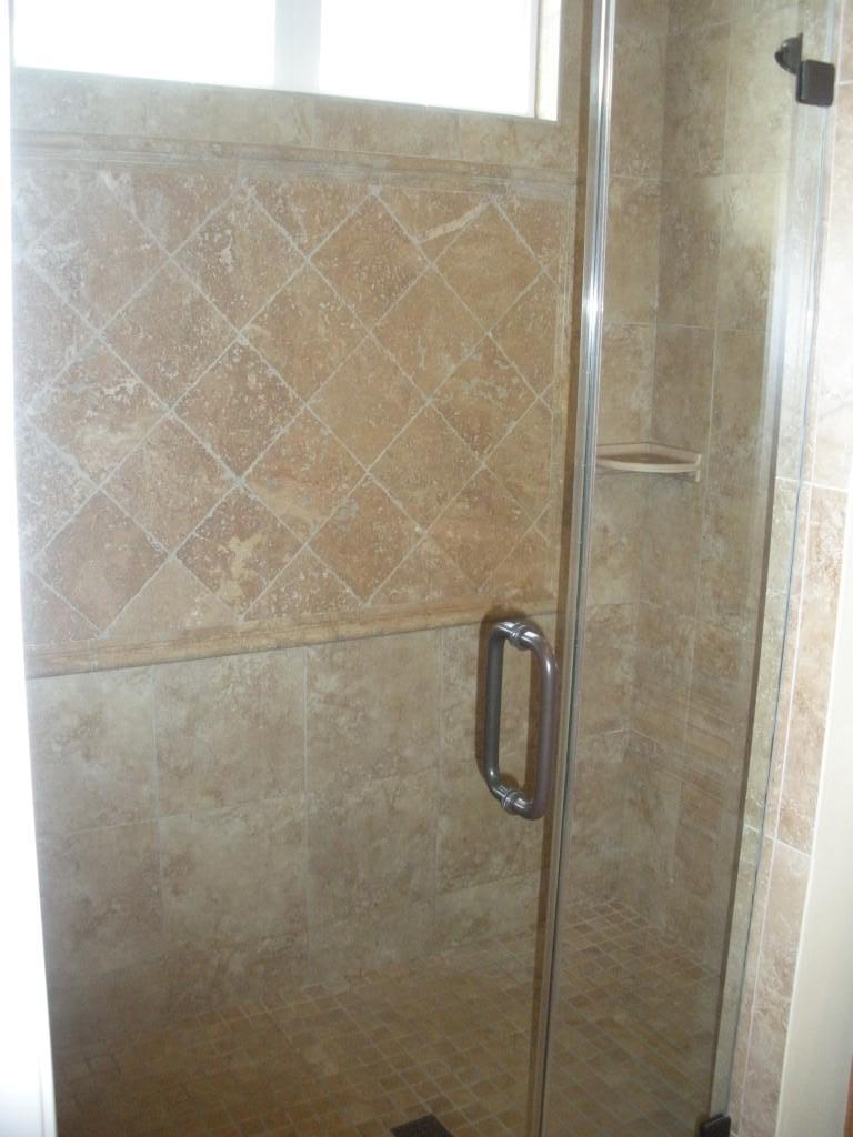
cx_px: 426
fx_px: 1183
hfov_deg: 39.7
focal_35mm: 36
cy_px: 568
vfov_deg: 51.4
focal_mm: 6.3
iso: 463
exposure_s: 1/60
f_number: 3.5
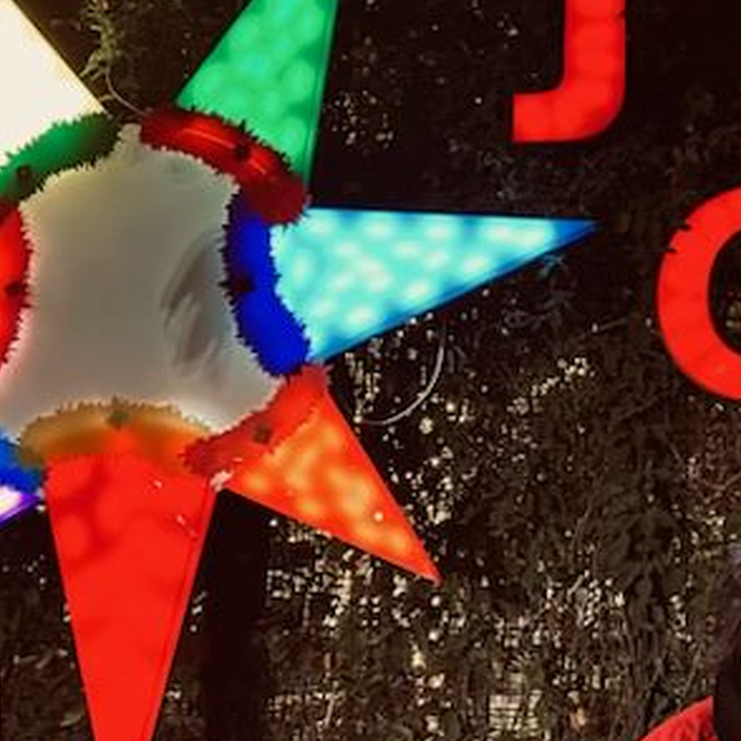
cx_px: 625
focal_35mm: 50
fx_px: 1211
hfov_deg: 32.8
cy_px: 454
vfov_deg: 33.9
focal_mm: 5.7
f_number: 1.5
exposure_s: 1/33
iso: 500
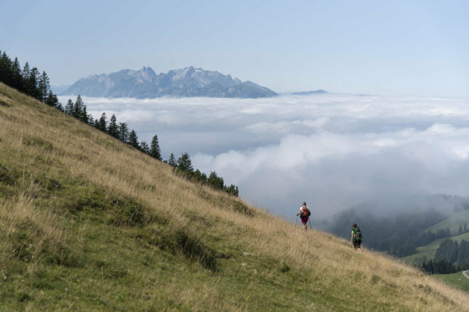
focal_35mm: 55
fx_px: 716
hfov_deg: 36.2
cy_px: 156
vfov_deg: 24.6
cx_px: 234
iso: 100
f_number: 4
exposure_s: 1/2500
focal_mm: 55
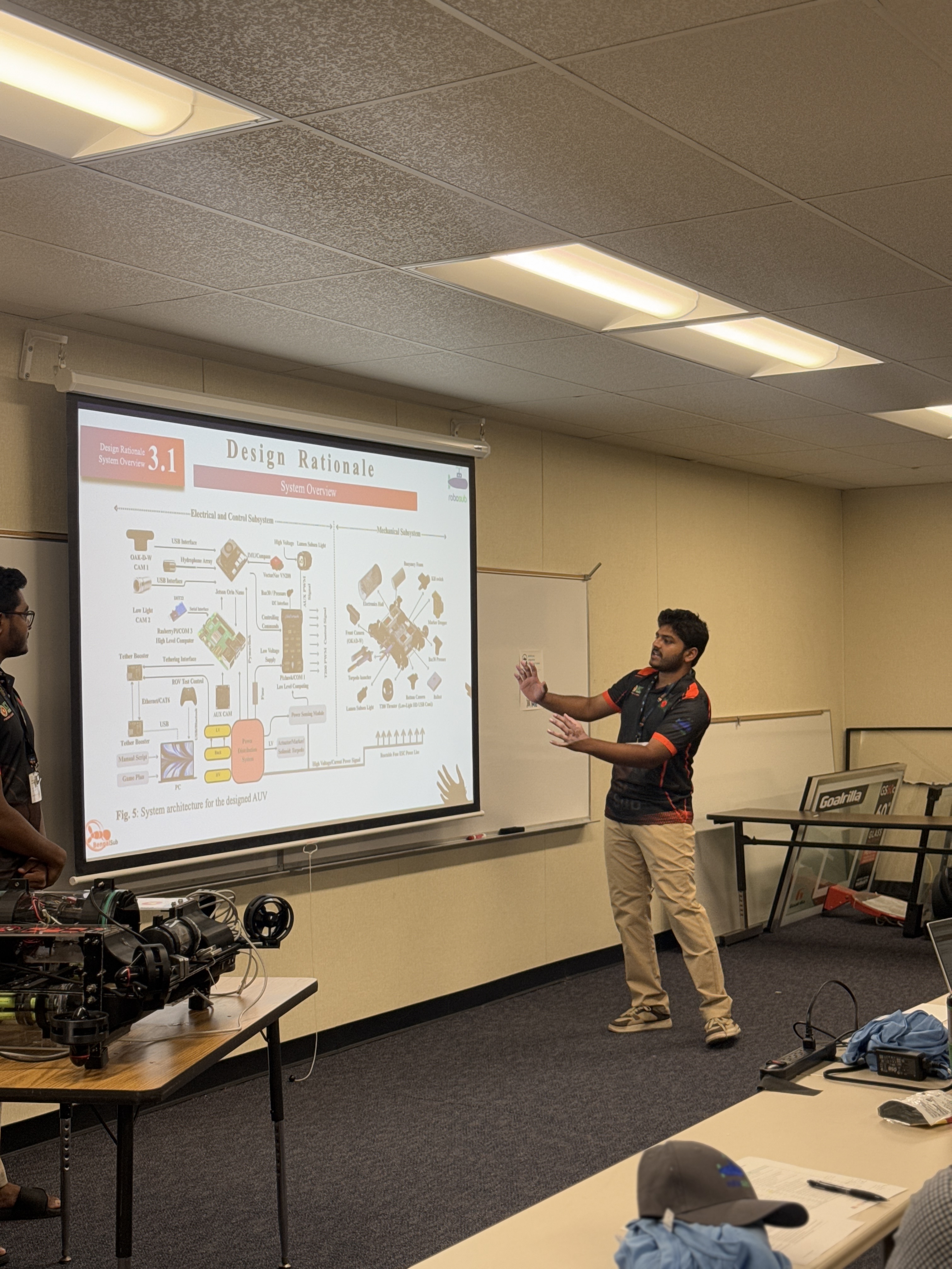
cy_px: 634
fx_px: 1760
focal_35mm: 48
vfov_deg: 39.7
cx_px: 476
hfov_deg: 30.3
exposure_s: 1/133
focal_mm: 6.76
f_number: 1.78
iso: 80
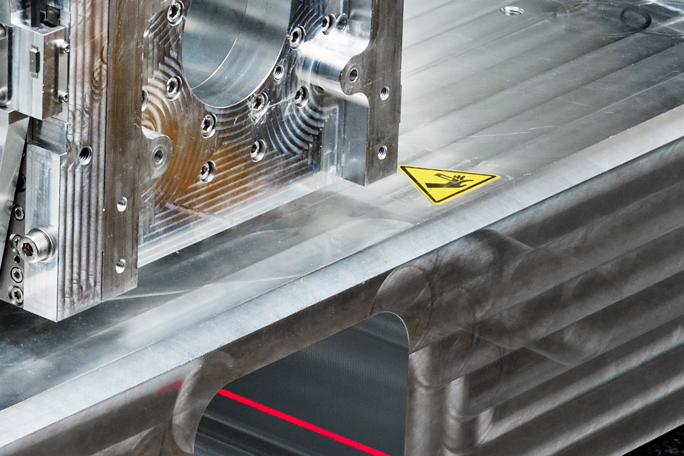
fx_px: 5661
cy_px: -416
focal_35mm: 298
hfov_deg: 6.8
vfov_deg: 4.6
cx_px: -313
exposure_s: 1/250
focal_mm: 50
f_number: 10
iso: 200
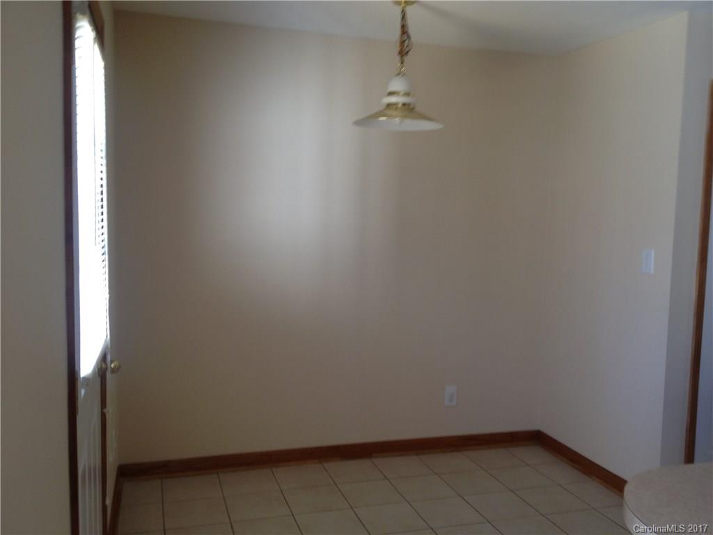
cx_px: 356
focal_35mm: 35
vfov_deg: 40.7
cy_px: 268
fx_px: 721
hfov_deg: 52.6
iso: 50
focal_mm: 4.28
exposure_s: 1/24
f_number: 2.4
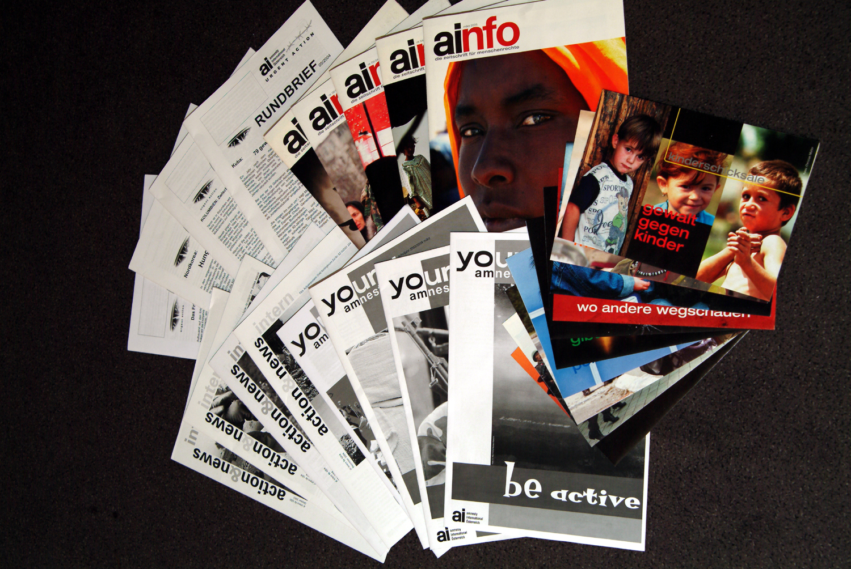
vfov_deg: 27.3
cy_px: 284
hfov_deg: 39.9
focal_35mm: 50
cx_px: 426
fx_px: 1171
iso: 100
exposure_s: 1/60
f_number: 5.6
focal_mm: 33
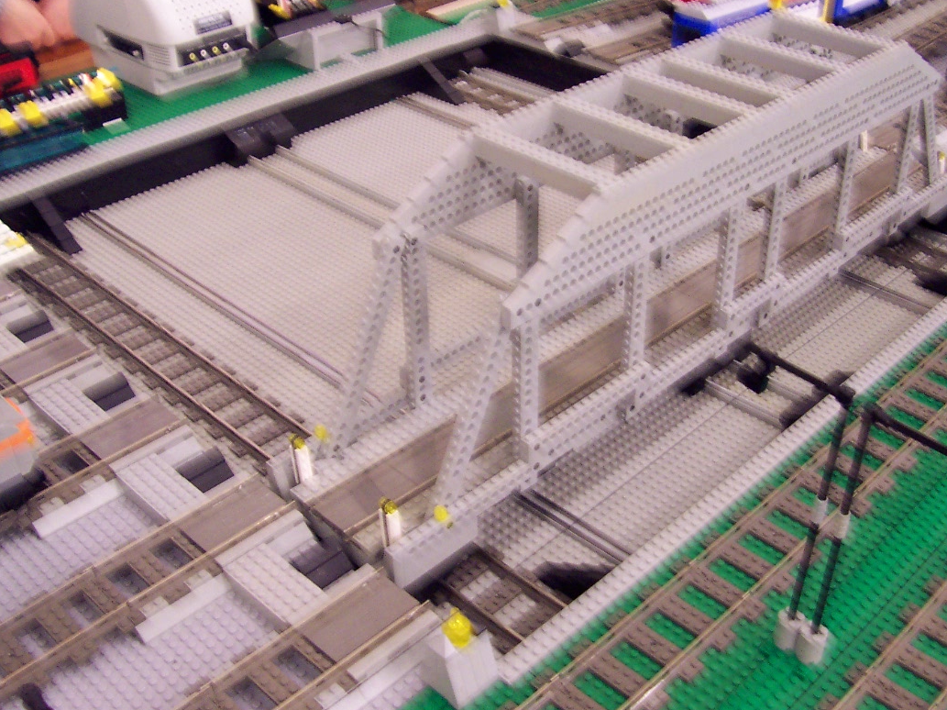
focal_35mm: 43
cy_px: 329
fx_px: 1176
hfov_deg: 43.8
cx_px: 534
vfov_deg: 33.6
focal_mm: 5.6
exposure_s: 1/10
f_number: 2.8
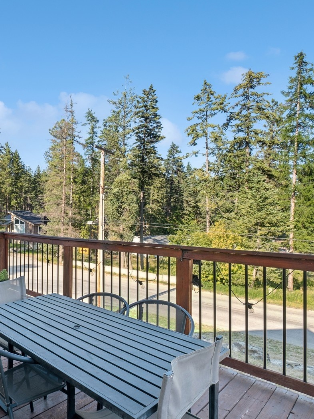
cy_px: 211
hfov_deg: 54.3
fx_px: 266
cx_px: 39
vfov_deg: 76.4
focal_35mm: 22
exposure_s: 1/30
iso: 200
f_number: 9
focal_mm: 10
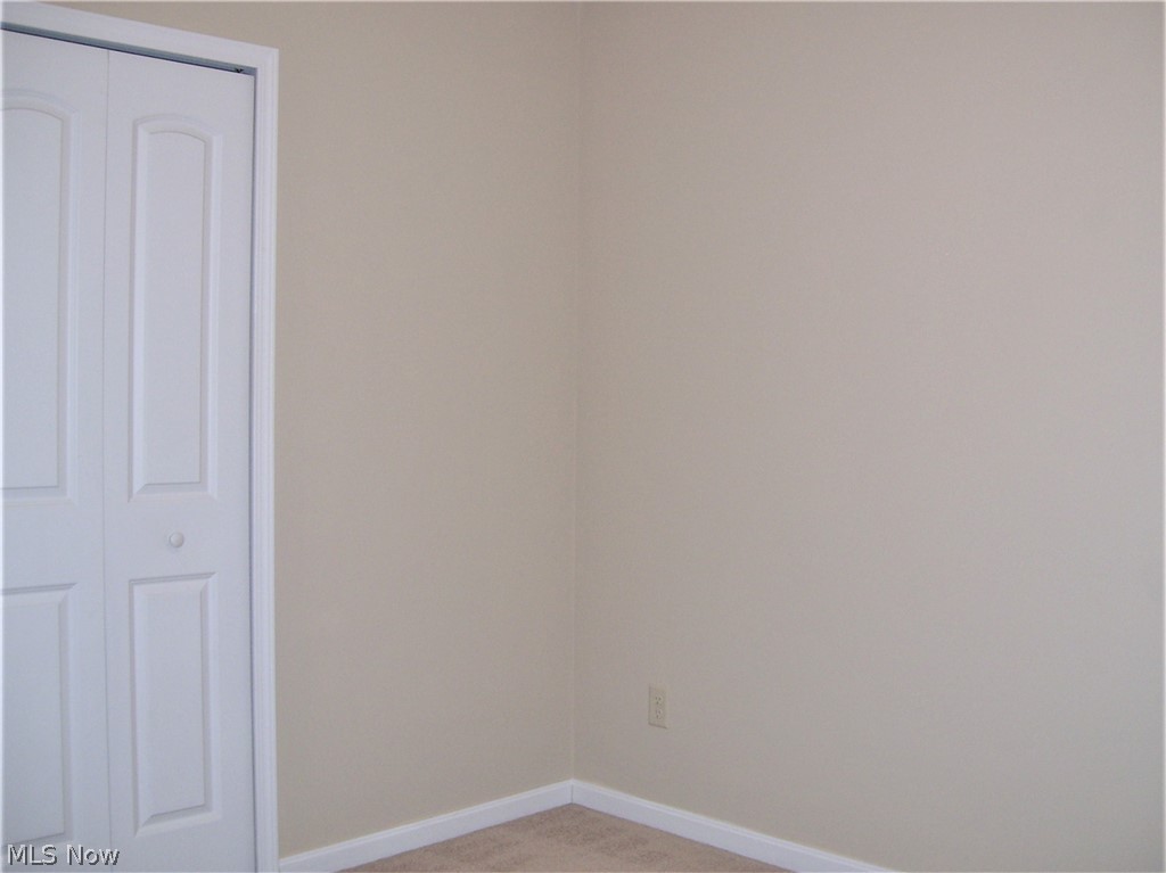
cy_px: 436
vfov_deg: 39.6
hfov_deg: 51.4
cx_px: 583
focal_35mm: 36
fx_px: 1212
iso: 80
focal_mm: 6
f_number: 2.7
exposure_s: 1/60
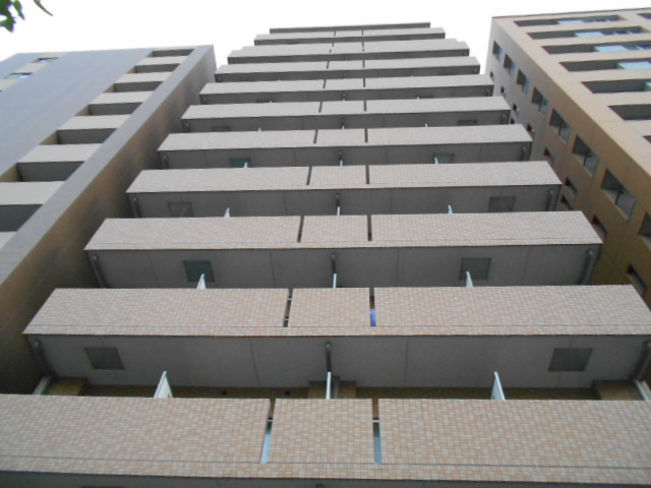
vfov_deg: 53.1
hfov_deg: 67.3
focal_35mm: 26
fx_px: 489
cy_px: 244
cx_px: 326
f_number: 3.2
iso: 560
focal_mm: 4.6
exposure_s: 1/25
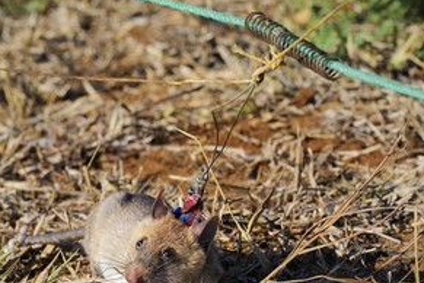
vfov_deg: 4.8
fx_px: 3404
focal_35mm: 289
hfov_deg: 7.1
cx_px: 226
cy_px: 175
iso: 200
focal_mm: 200
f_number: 9
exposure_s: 1/320
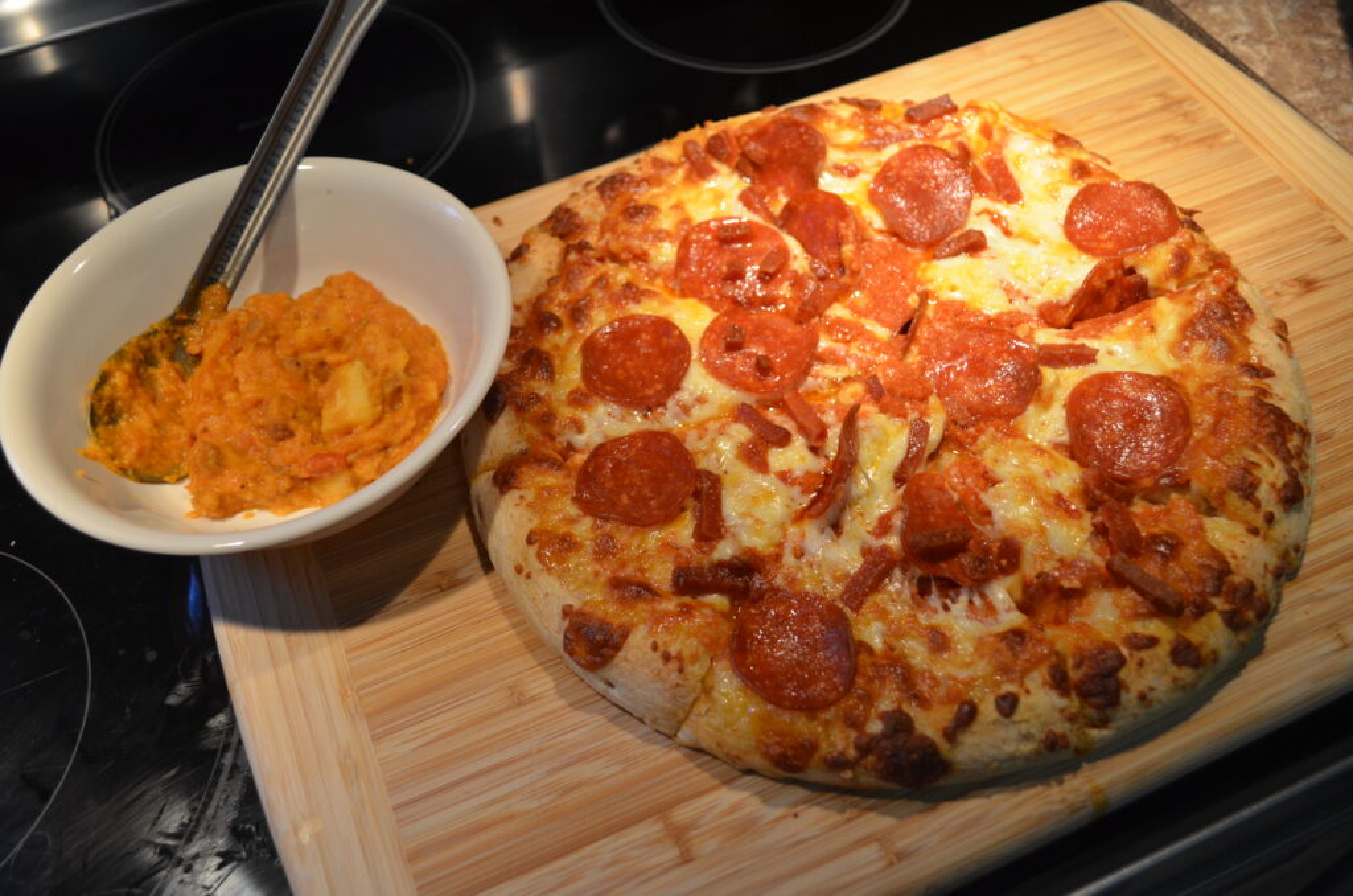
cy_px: 448
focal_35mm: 33
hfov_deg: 57.3
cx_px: 676
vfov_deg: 39.8
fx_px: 1238
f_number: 3.8
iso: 800
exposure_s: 1/60
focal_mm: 22
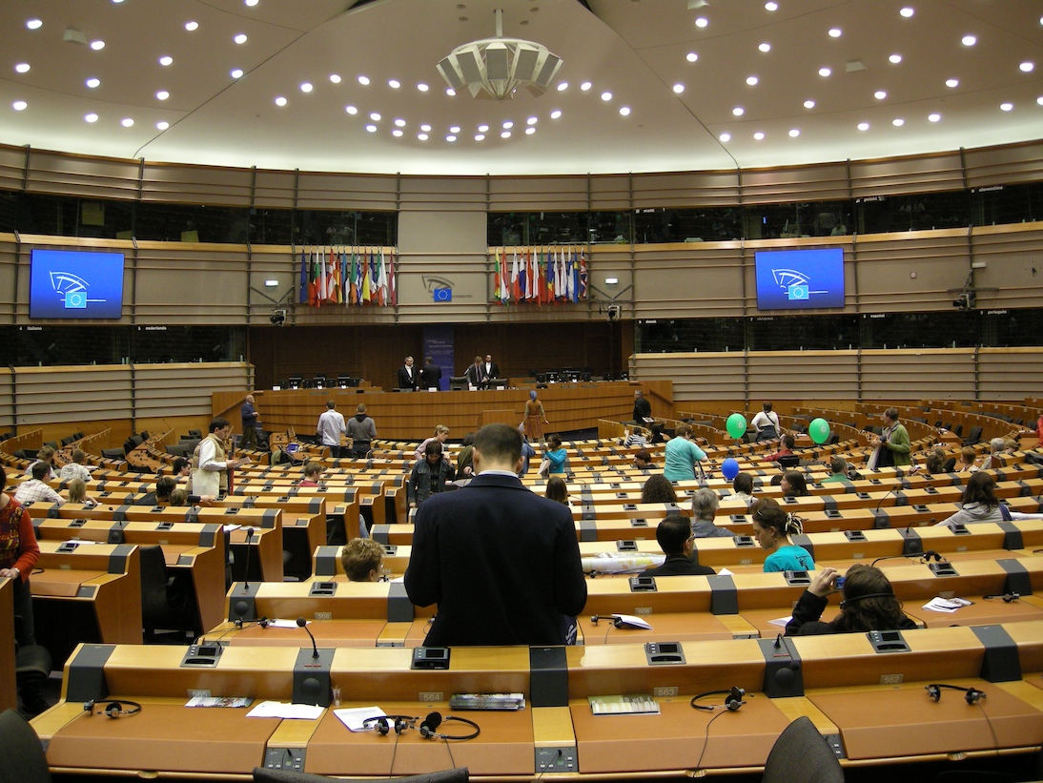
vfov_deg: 39.7
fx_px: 1085
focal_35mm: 36
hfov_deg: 51.3
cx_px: 522
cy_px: 392
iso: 198
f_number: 2.7
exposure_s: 1/57.7
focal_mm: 7.5
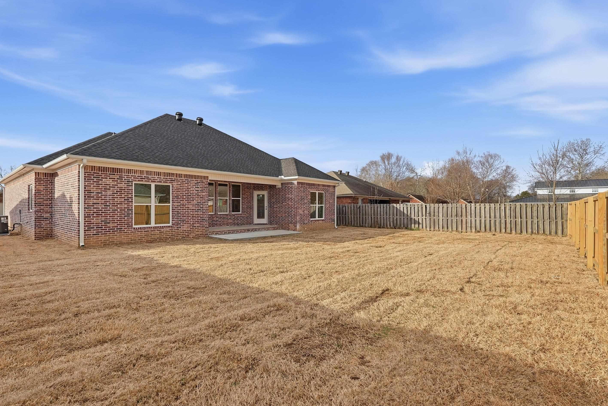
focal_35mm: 17
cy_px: 205
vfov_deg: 70.5
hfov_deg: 93.2
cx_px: 291
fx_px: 287
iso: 250
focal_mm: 16
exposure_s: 1/1000
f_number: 9
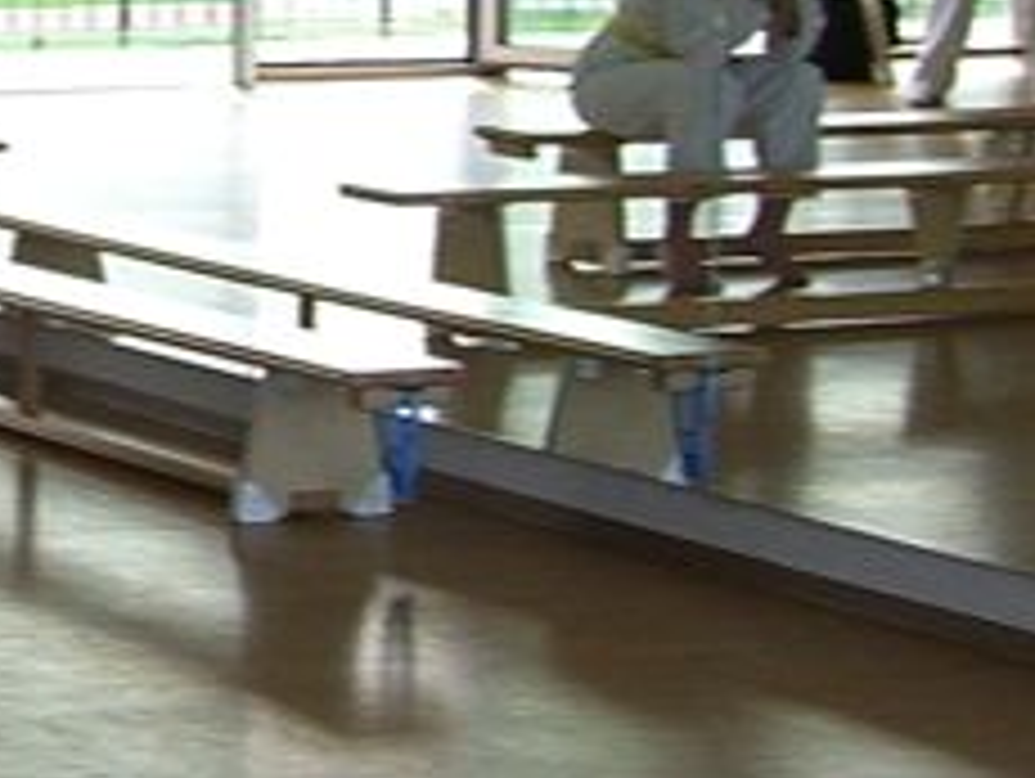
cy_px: 67
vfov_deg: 8.8
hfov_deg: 11.1
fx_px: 5058
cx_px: -684
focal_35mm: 169
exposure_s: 1/800
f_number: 2.8
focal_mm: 7.9
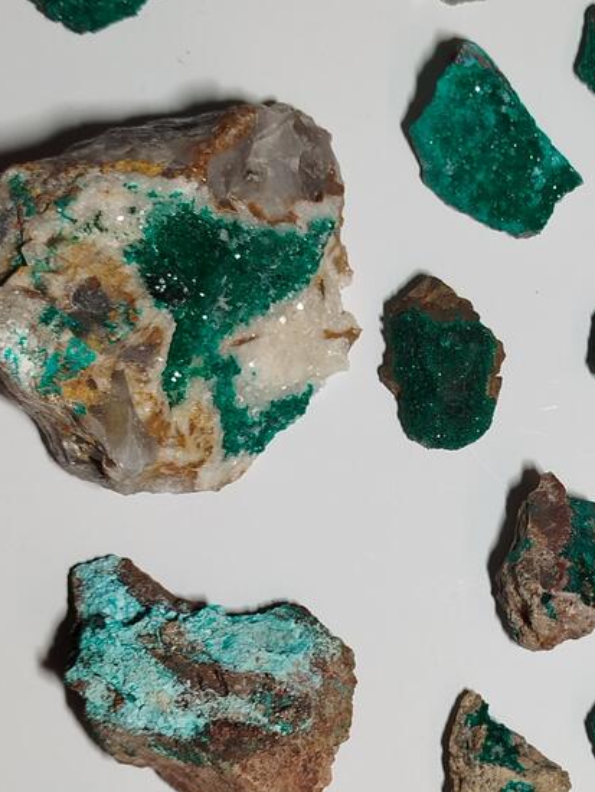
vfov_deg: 26.0
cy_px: 438
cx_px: 532
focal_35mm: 75
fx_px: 1718
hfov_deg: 19.3
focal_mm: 5.31
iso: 64
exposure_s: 1/100
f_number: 1.7
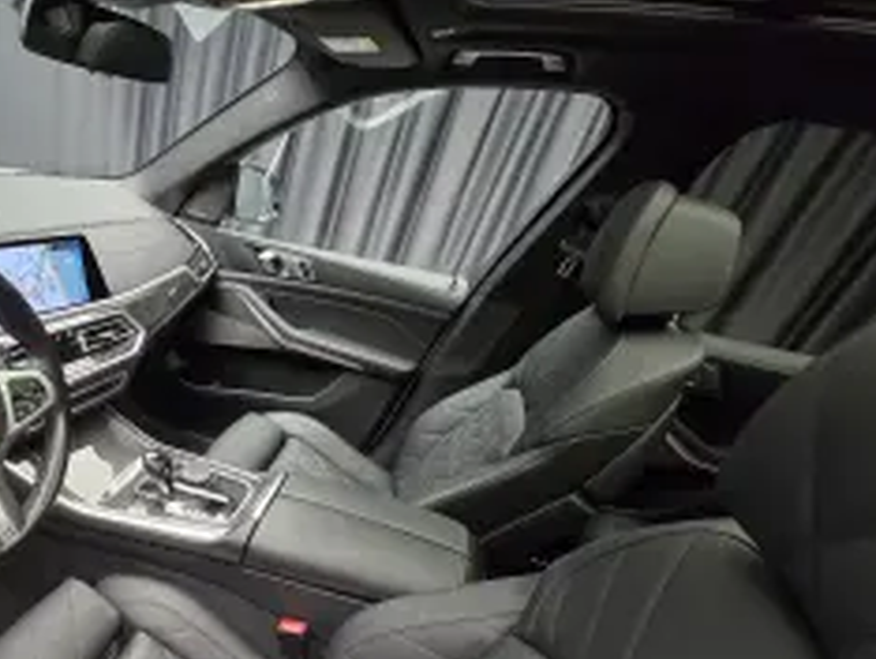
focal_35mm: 20
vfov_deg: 63.2
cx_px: 225
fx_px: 507
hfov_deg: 76.0
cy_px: 472
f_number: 2.2
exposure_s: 1/51
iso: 500
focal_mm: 2.2
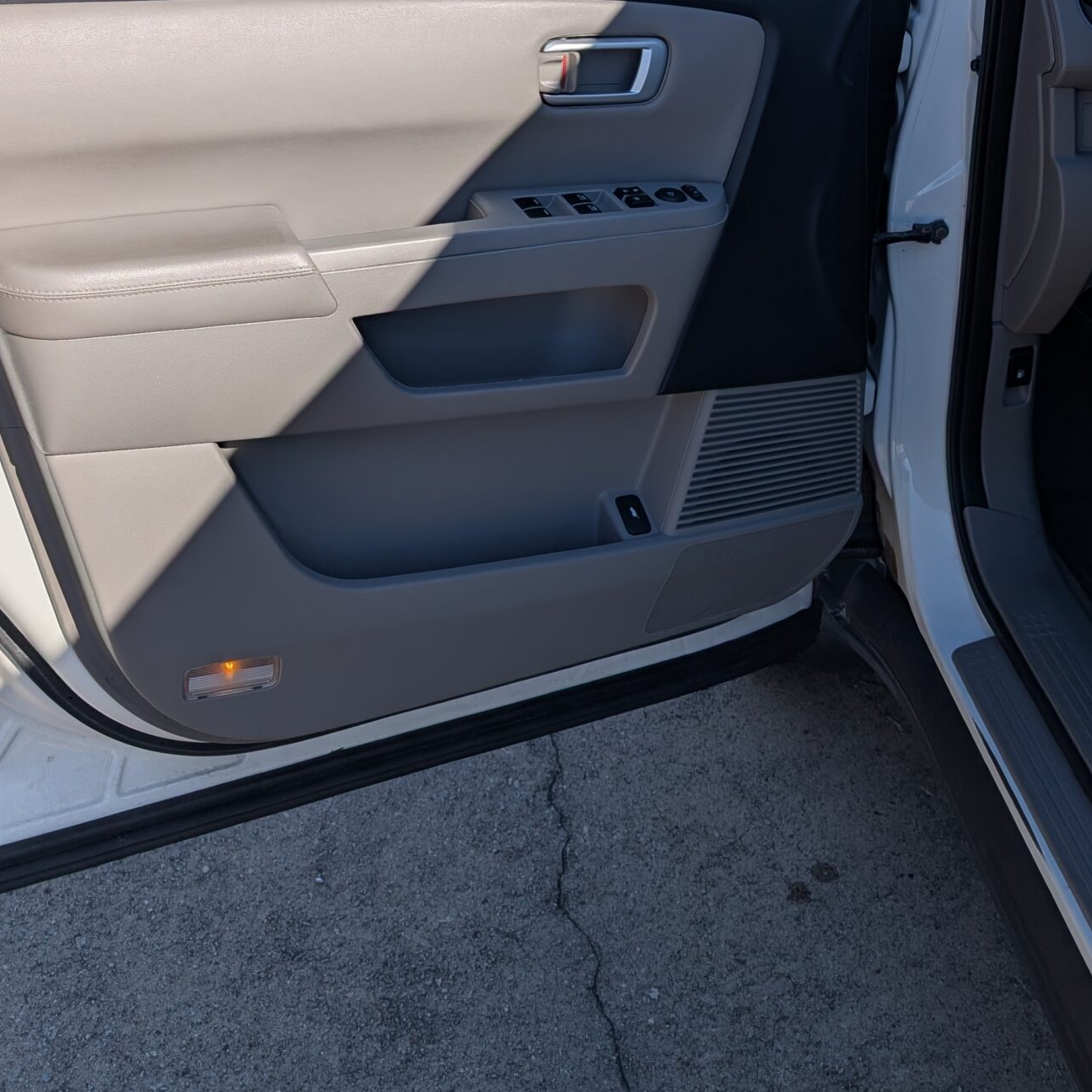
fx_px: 1499
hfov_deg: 40.0
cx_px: 600
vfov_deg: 36.5
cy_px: 32
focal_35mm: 42
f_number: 1.68
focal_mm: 6.9
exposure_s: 1/1805
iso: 19
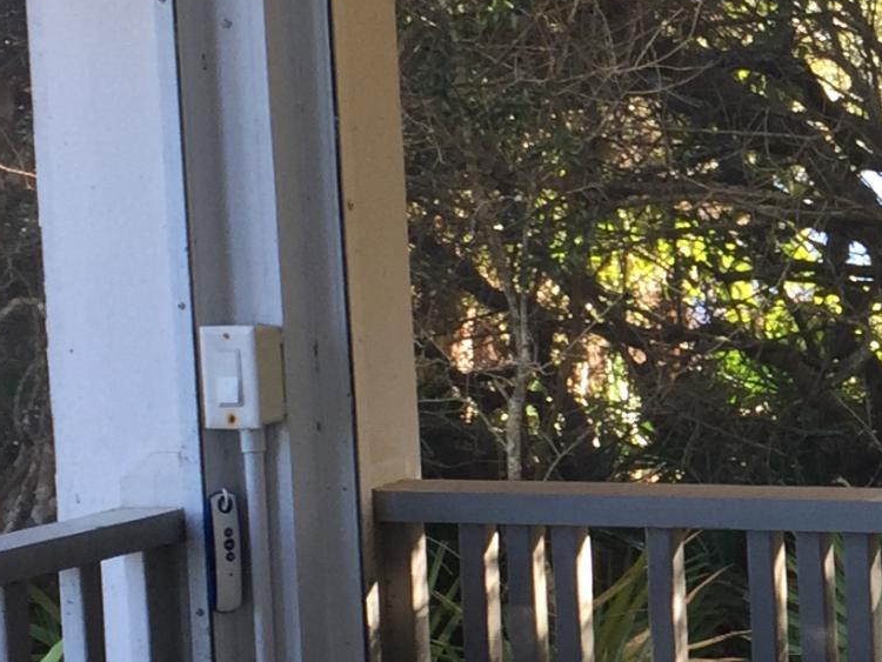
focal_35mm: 116
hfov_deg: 16.2
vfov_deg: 12.8
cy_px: 347
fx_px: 2957
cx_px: 1076
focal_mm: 4.15
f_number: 2.2
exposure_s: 1/60
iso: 32
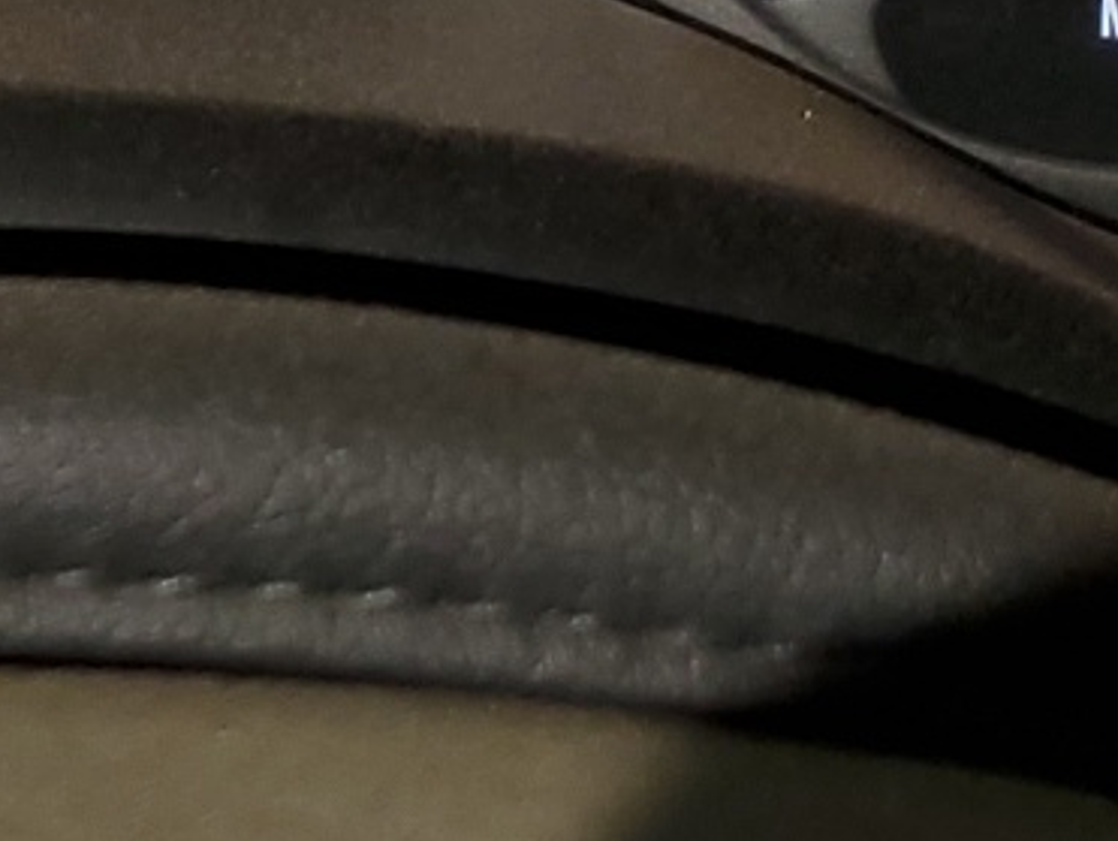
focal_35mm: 112
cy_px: -956
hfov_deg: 16.3
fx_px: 3621
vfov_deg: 11.6
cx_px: -473
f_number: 1.5
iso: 71
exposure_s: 1/60.2
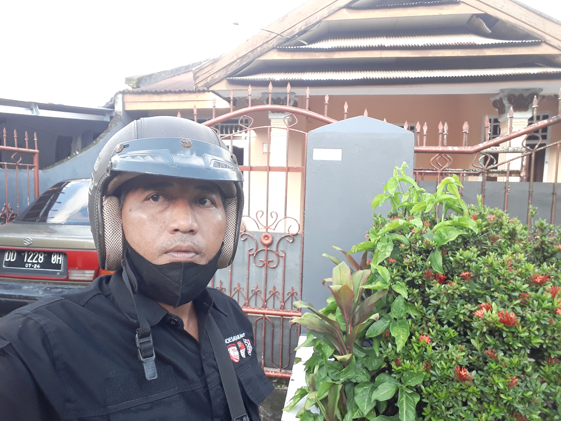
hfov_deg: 71.6
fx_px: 389
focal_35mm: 24
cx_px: 280
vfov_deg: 56.8
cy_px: 210
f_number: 1.9
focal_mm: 2.53
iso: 40
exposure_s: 1/100
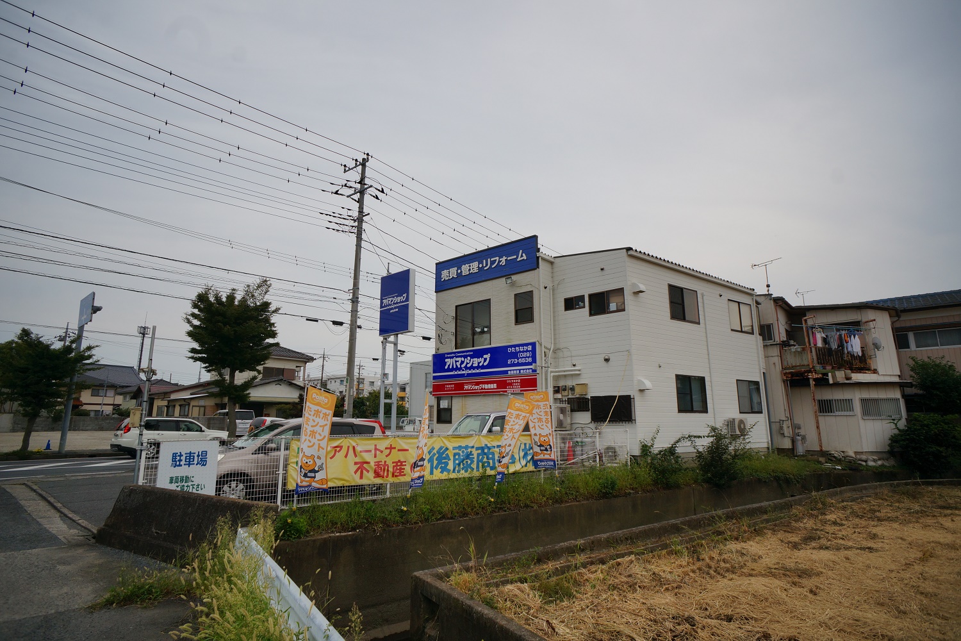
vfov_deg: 53.1
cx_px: 480
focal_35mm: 24
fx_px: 641
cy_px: 320
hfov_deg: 73.7
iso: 100
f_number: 9
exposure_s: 1/100
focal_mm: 16
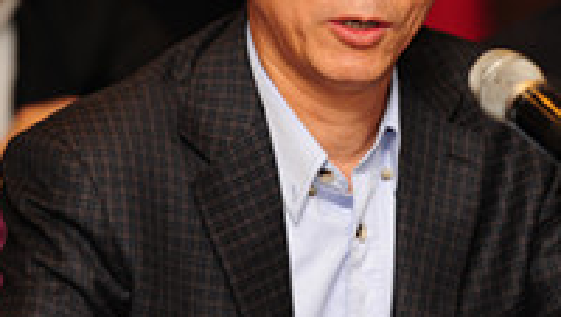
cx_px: 373
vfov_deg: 2.3
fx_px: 7773
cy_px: 59
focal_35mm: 522
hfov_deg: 4.1
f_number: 3.2
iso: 320
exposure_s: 1/125
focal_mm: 200
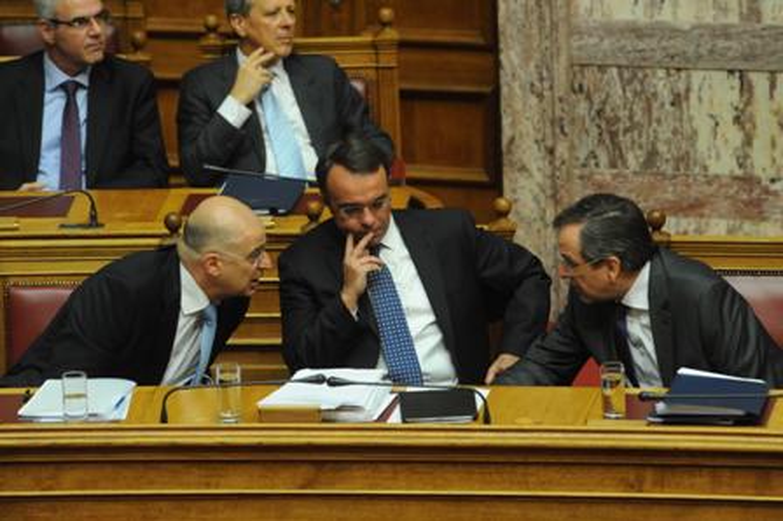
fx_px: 6520
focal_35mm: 300
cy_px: 260
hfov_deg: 6.9
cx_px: 392
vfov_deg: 4.6
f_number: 5.6
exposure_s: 1/160
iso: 2000
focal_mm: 300
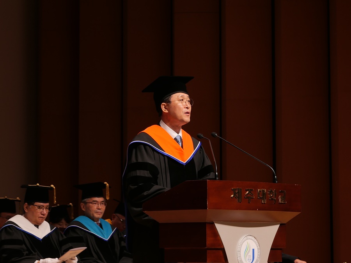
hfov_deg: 14.7
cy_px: 132
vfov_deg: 11.1
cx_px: 176
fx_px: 1359
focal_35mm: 134
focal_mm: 34
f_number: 4
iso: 200
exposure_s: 1/125
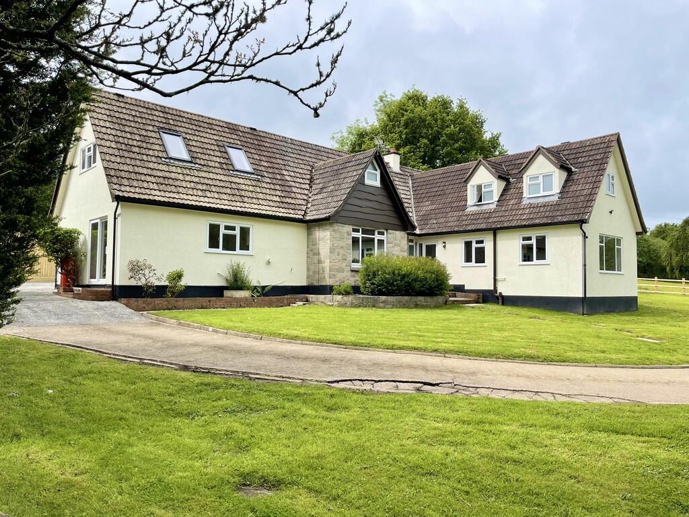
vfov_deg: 54.9
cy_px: 258
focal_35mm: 25
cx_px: 344
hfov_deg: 69.4
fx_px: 498
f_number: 1.6
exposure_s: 1/2786
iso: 32
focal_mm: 5.1
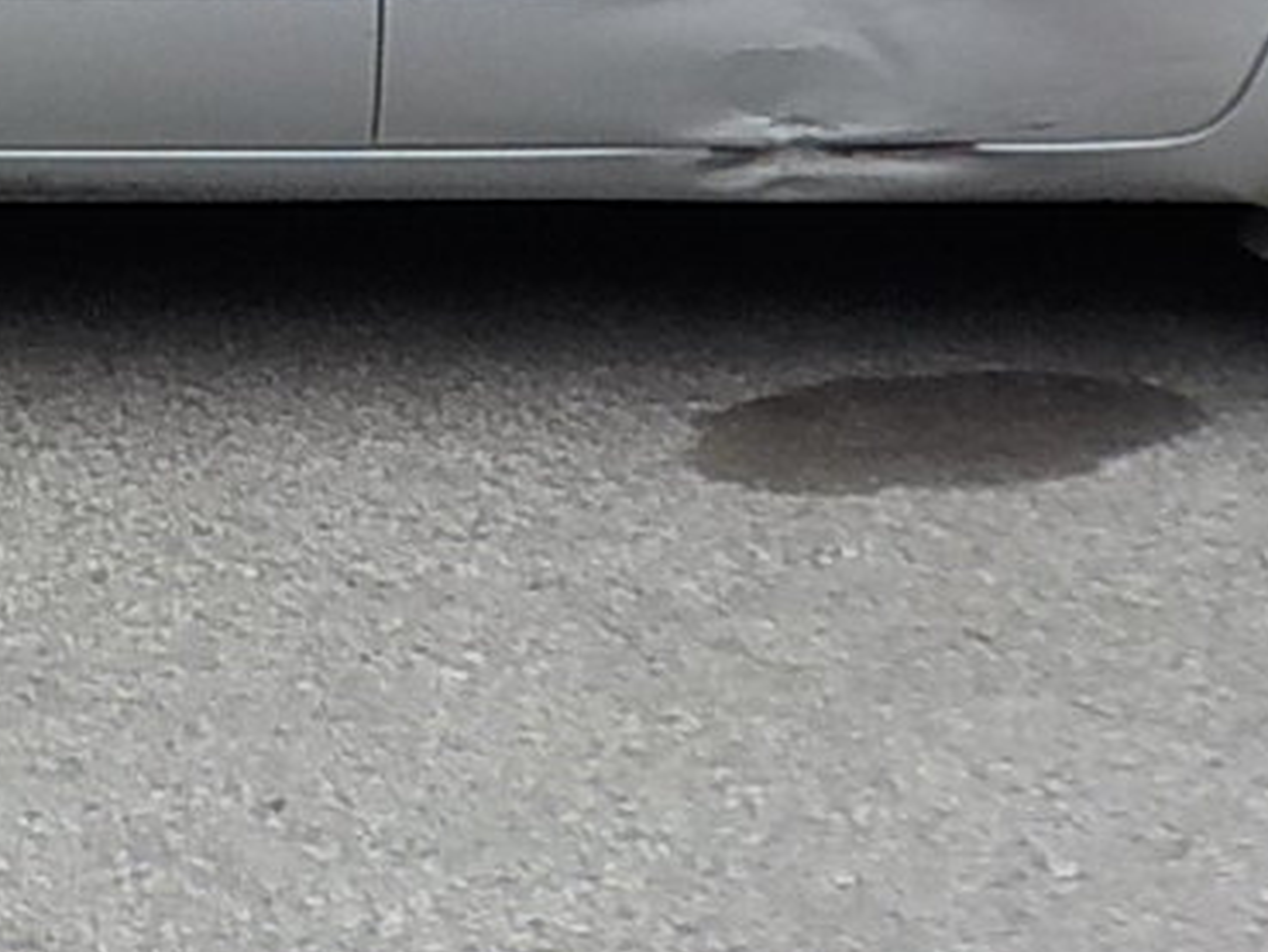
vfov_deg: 11.0
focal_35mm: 130
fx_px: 4764
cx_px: 330
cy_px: -509
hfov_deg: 15.1
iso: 125
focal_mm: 4.1
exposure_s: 1/640
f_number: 3.3
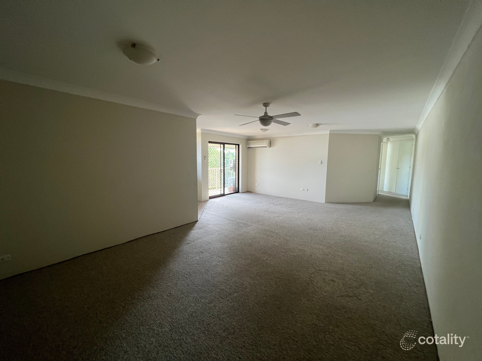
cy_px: 180
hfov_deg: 106.2
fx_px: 181
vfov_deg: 89.9
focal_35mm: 13
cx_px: 241
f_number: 1.8
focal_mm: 1.57
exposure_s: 1/99
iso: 250
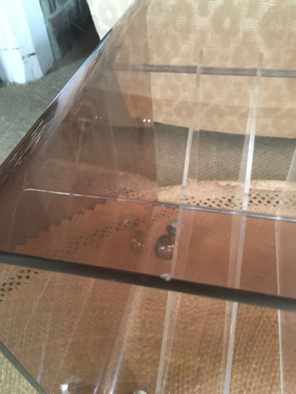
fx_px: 331
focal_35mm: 29
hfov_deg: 48.2
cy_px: 197
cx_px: 148
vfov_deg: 61.7
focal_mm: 4.15
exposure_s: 1/17
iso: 200
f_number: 2.2
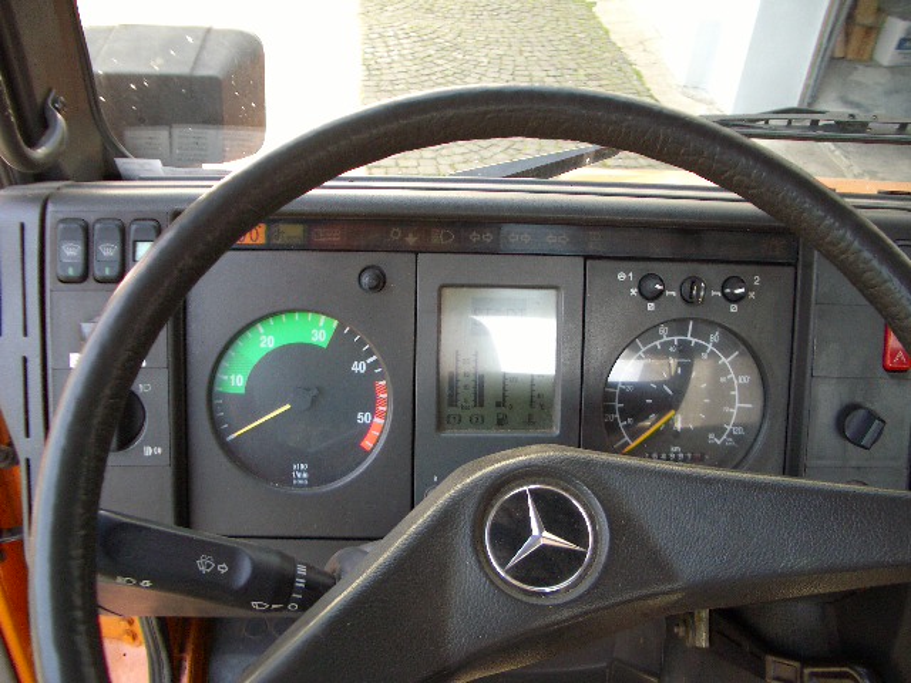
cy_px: 342
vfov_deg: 40.7
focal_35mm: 35
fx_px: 921
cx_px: 456
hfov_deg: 52.6
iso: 100
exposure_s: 1/125
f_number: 2.6
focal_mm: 5.8
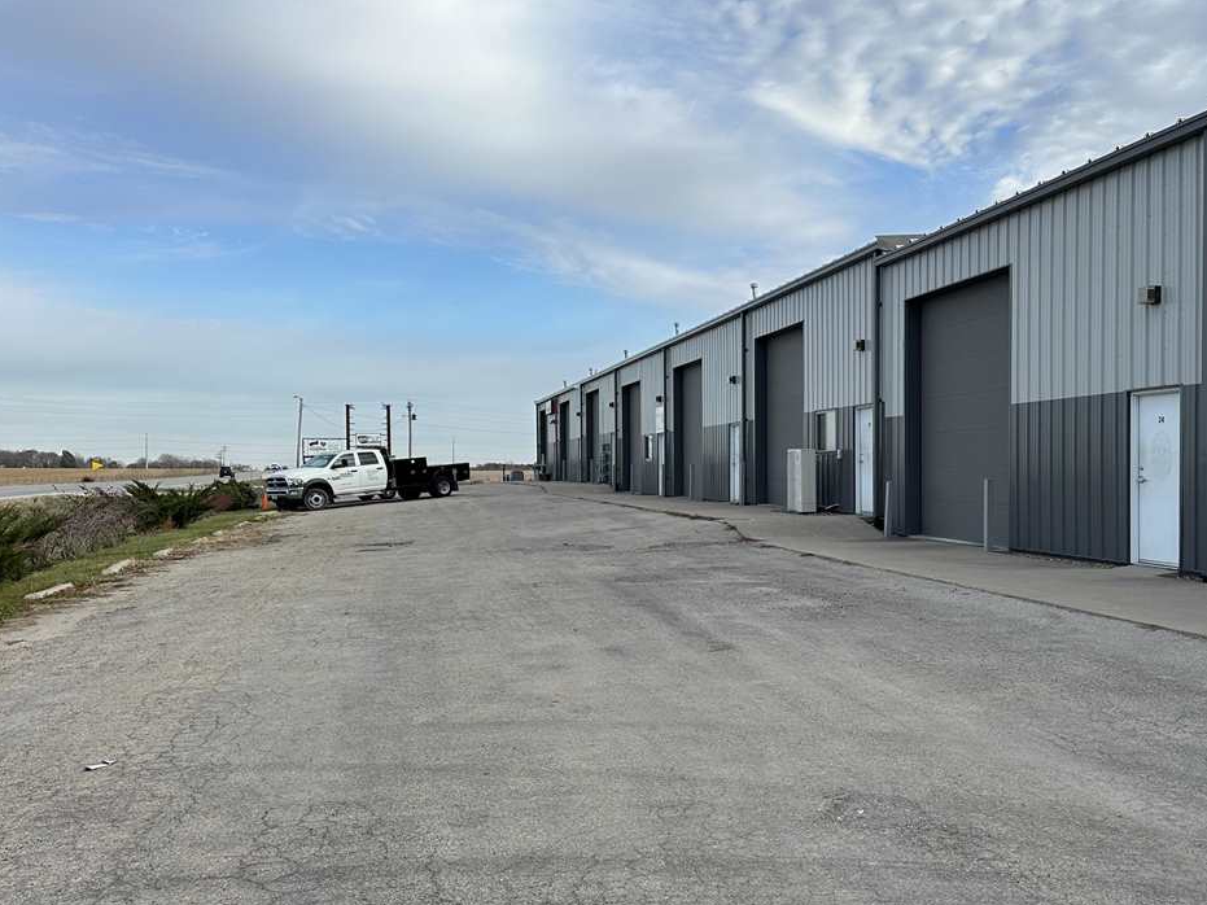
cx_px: 780
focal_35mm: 33
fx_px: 1151
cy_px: 475
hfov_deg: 54.5
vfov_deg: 42.9
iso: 80
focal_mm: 6.86
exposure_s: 1/2809
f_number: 1.78
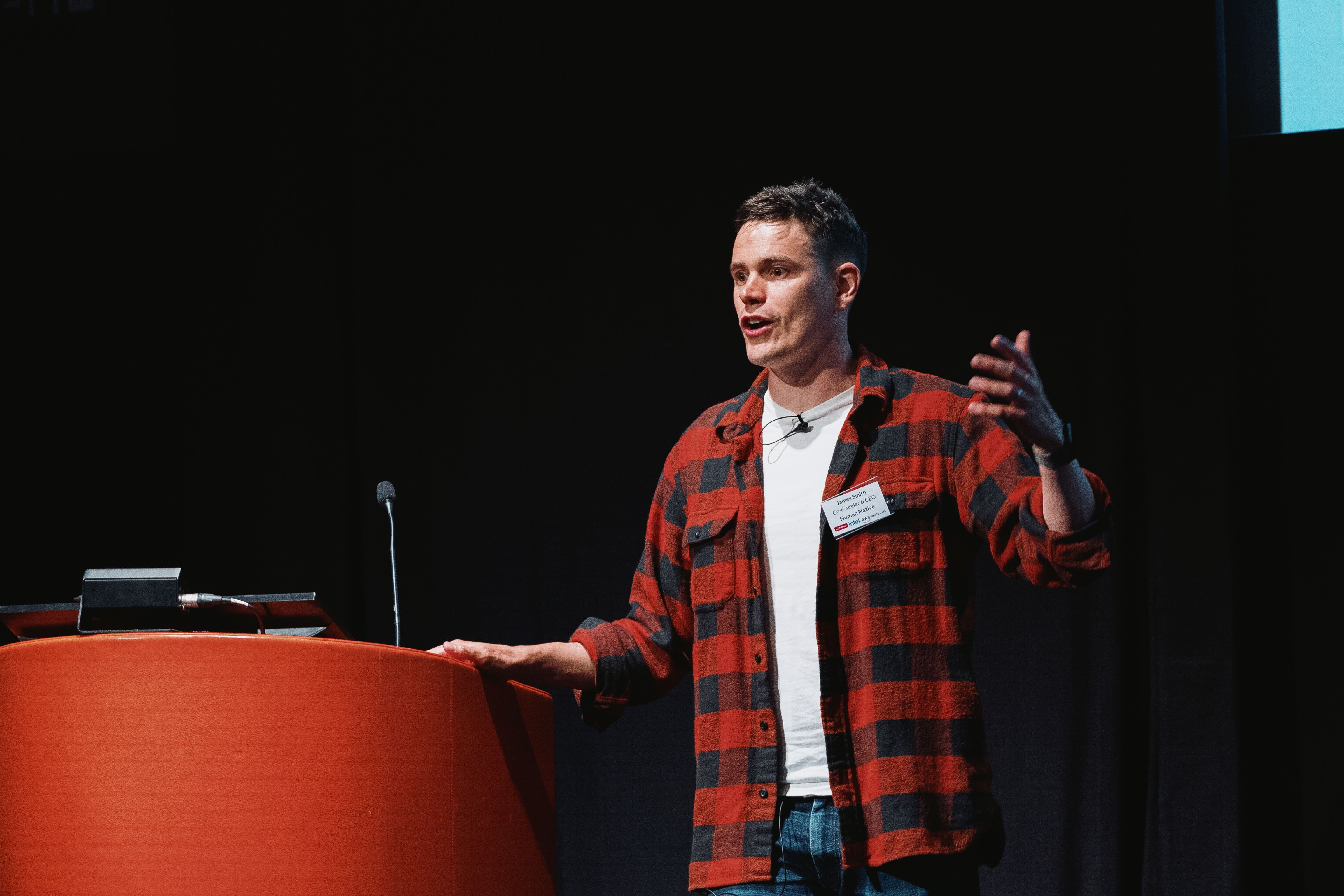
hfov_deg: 8.5
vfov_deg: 5.7
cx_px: 672
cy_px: 448
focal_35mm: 241
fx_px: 8997
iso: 2500
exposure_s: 1/100
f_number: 4
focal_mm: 161
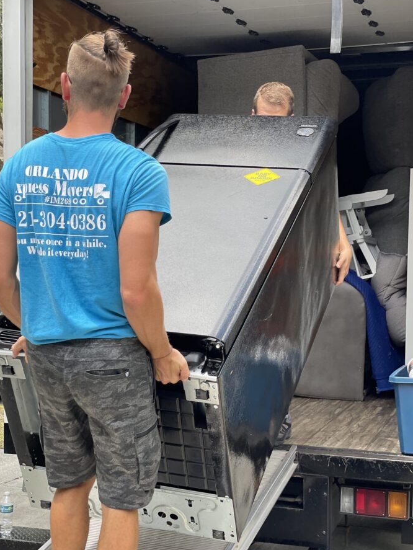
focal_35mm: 60
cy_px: 298
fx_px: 954
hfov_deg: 24.4
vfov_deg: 32.2
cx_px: 215
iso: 25
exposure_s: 1/154
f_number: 2
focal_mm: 6
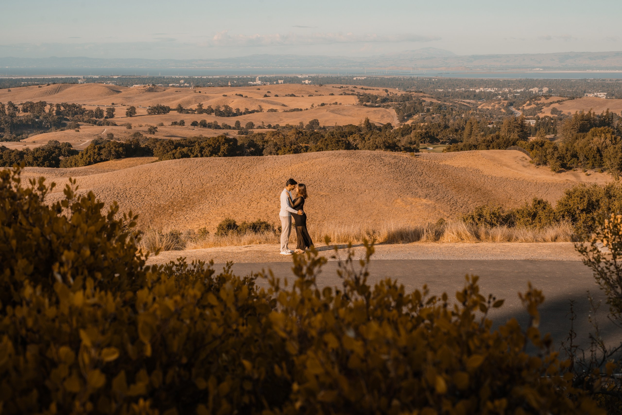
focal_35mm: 50
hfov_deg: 39.6
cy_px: 208
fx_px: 864
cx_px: 311
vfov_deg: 27.0
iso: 100
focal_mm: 50
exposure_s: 1/200
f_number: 9
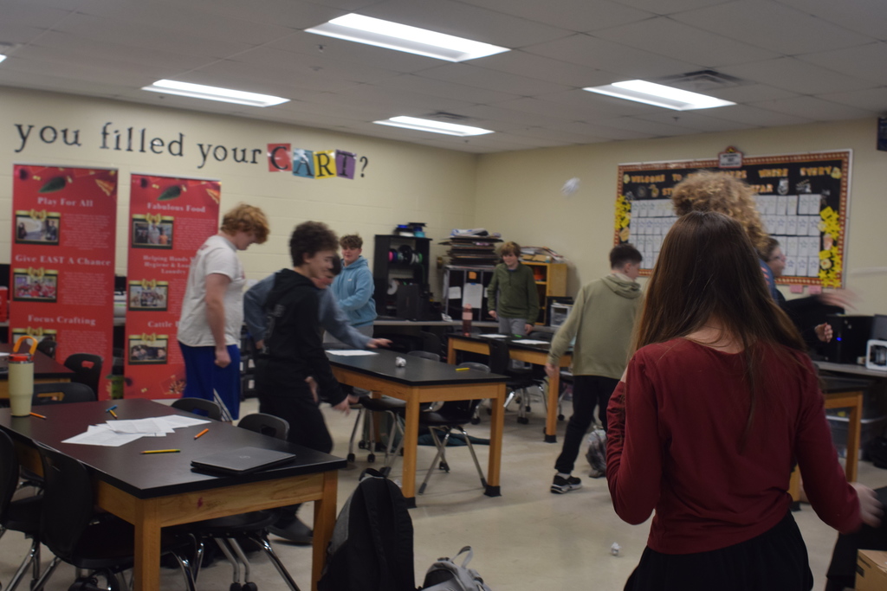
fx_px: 887
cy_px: 296
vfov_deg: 36.9
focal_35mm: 36
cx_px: 444
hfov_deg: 53.1
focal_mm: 24
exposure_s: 1/60
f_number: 4
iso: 560
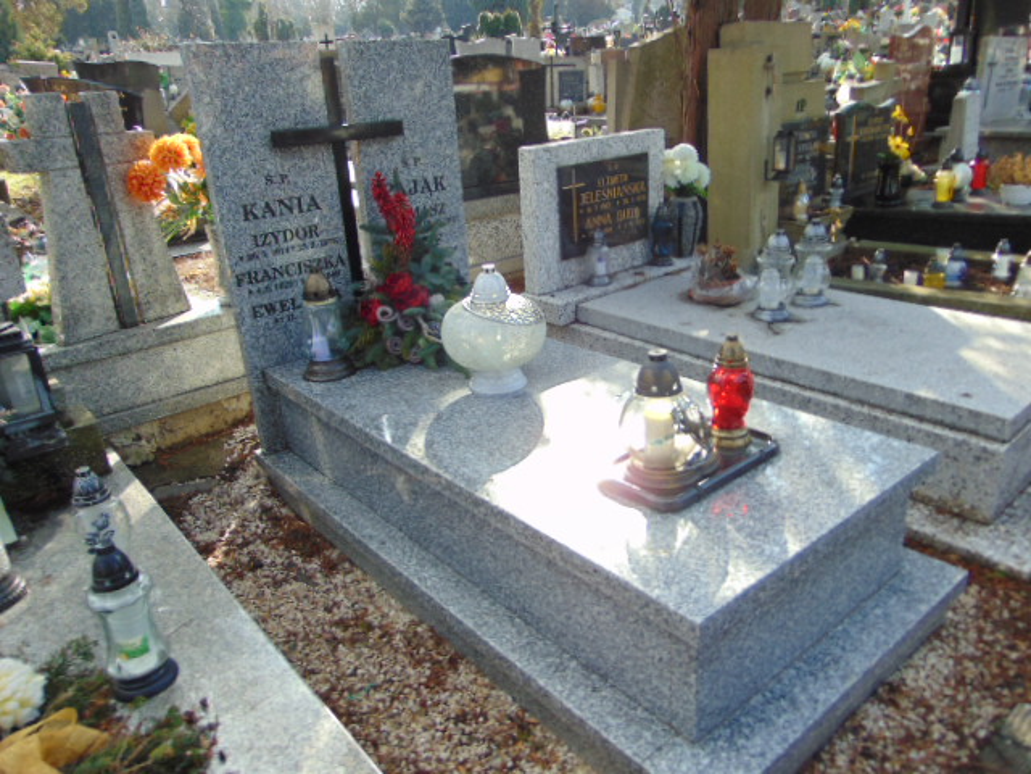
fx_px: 745
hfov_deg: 69.4
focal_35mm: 25
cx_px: 516
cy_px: 387
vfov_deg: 54.9
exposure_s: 1/250
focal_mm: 4.5
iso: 80
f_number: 3
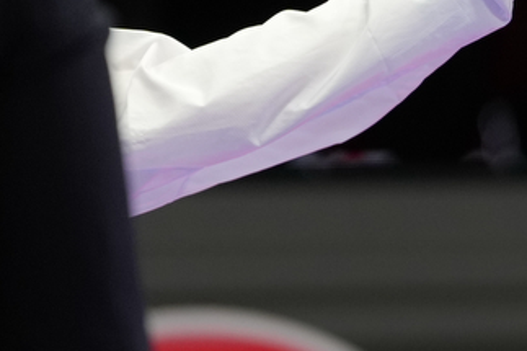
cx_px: 1282
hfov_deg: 2.1
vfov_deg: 1.4
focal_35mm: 992
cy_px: 258
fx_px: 14514
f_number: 2.8
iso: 640
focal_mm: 200
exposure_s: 1/1000
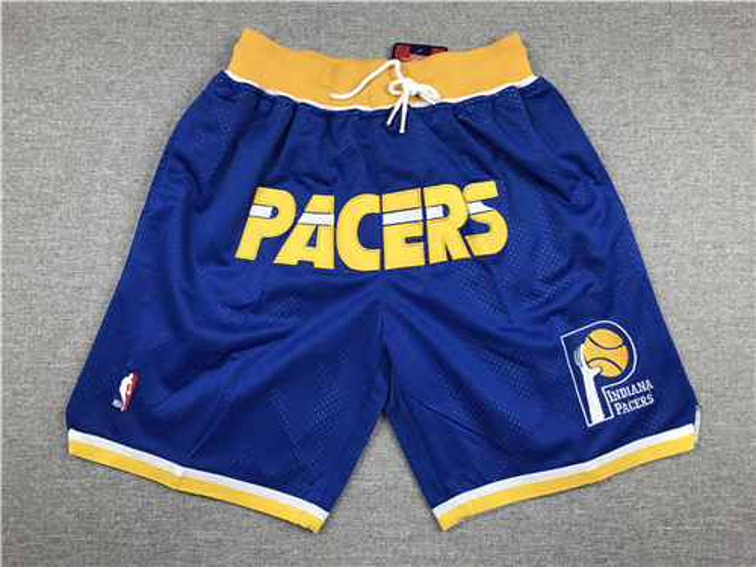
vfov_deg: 49.7
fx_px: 612
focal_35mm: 28
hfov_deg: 63.4
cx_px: 378
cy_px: 284
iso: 25
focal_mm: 3.99
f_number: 1.8
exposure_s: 1/33
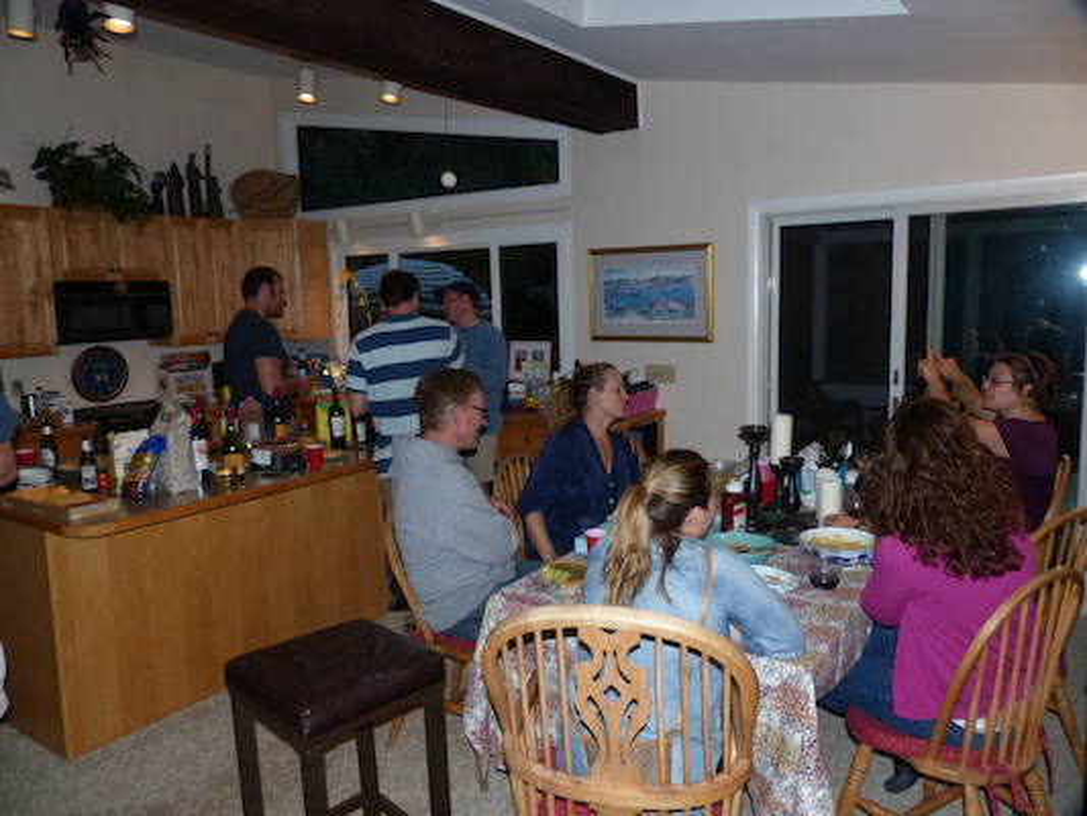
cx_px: 544
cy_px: 408
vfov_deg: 54.9
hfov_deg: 69.4
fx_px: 785
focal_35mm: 25
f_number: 2.8
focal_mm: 4.5
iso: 400
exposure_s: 1/80
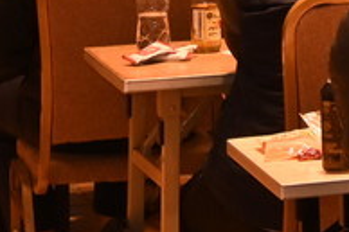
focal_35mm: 287
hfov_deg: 7.0
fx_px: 2783
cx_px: 619
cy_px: -524
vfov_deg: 4.5
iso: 400
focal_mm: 29
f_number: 4.8
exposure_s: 1/60
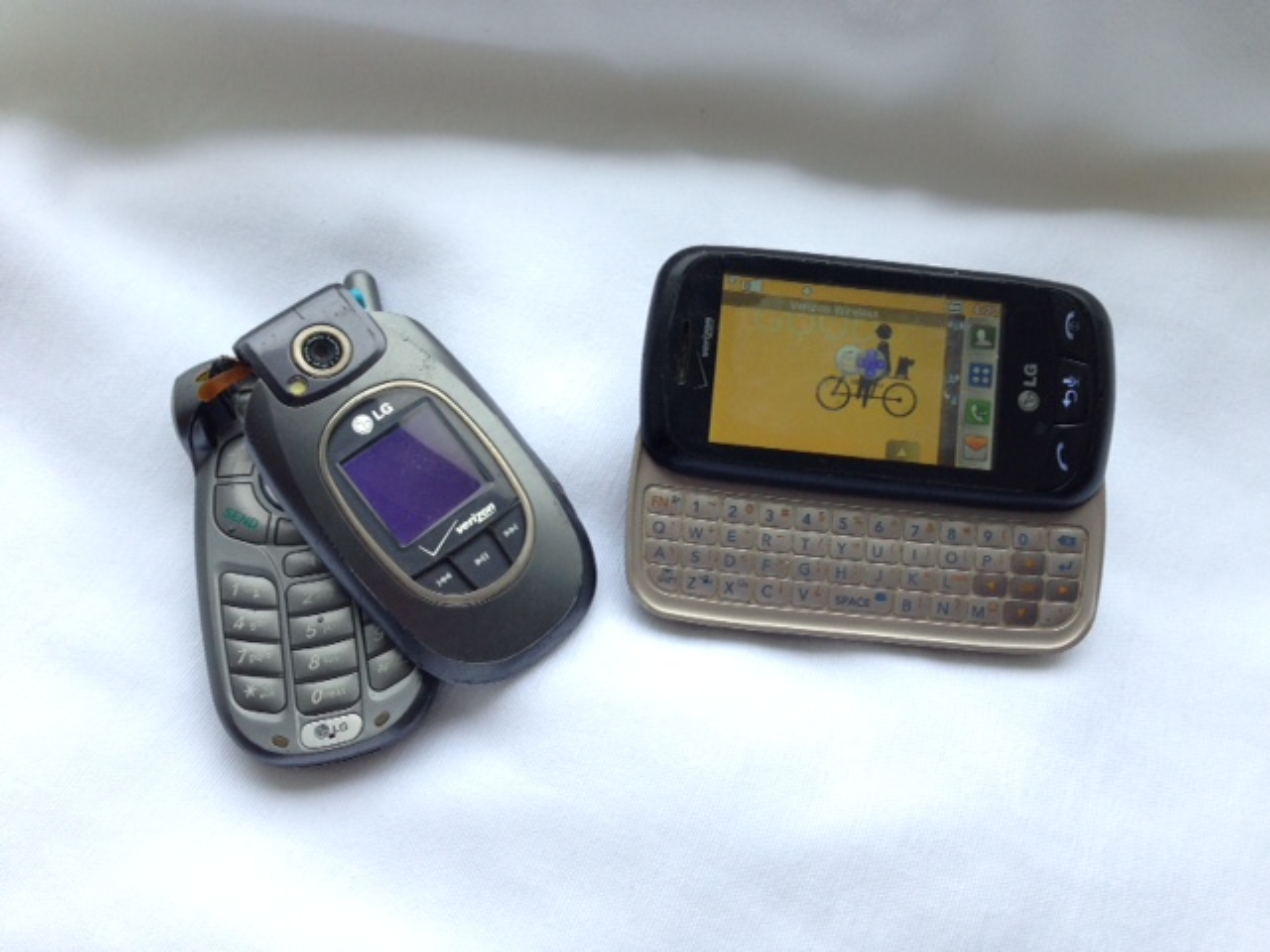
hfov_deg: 55.4
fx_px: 1211
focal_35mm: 33
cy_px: 476
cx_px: 635
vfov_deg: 42.9
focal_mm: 4.12
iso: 80
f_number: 2.4
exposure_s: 1/120
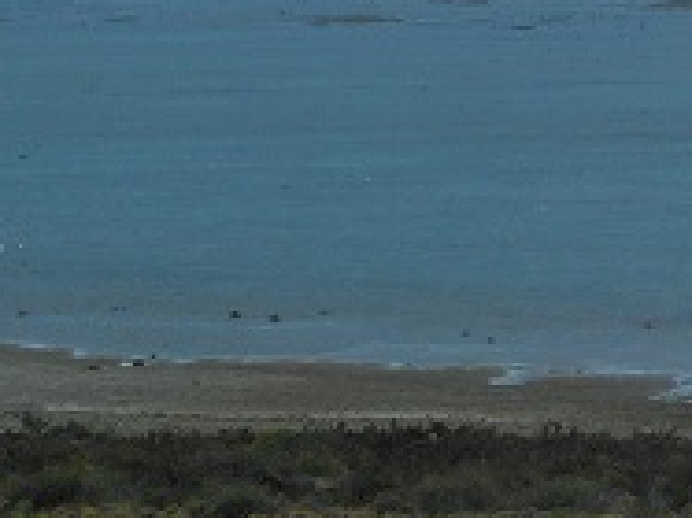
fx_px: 3556
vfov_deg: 8.2
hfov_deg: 10.7
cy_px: -107
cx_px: 1081
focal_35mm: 178
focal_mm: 9.3
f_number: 5
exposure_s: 1/750
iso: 80
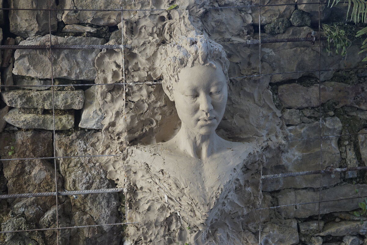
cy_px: 122
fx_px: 591
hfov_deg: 34.5
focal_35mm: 58
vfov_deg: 23.4
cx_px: 184
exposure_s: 1/160
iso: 1250
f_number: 5
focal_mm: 58
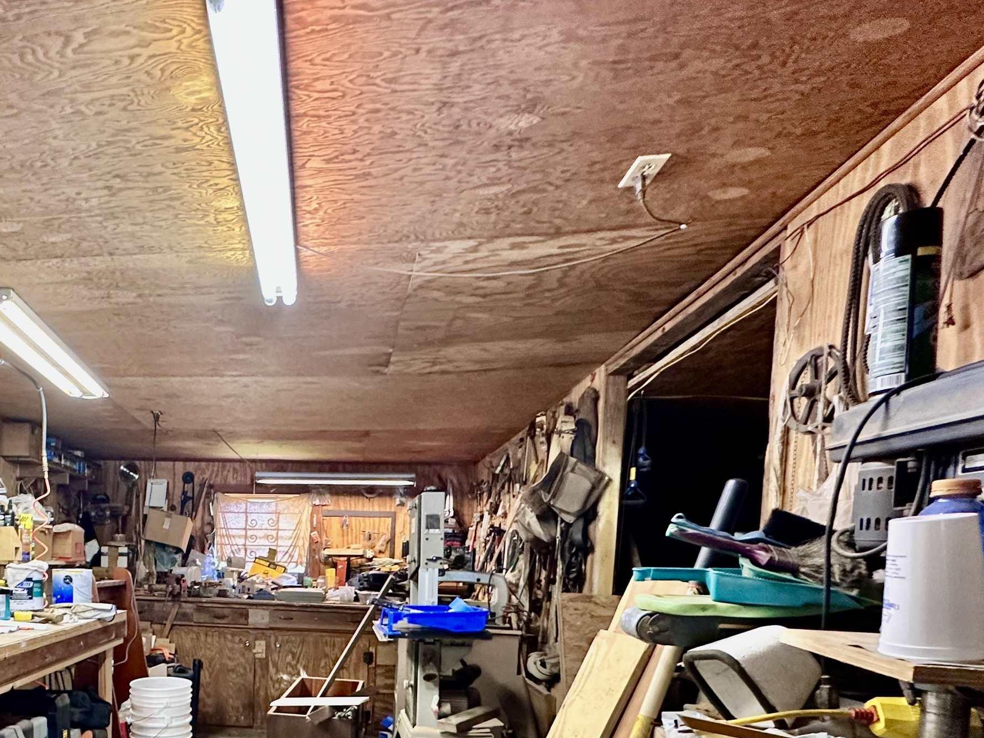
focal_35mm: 24
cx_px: 239
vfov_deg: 53.0
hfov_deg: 66.8
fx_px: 682
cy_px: 592
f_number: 2.2
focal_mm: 2.22
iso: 500
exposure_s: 1/60
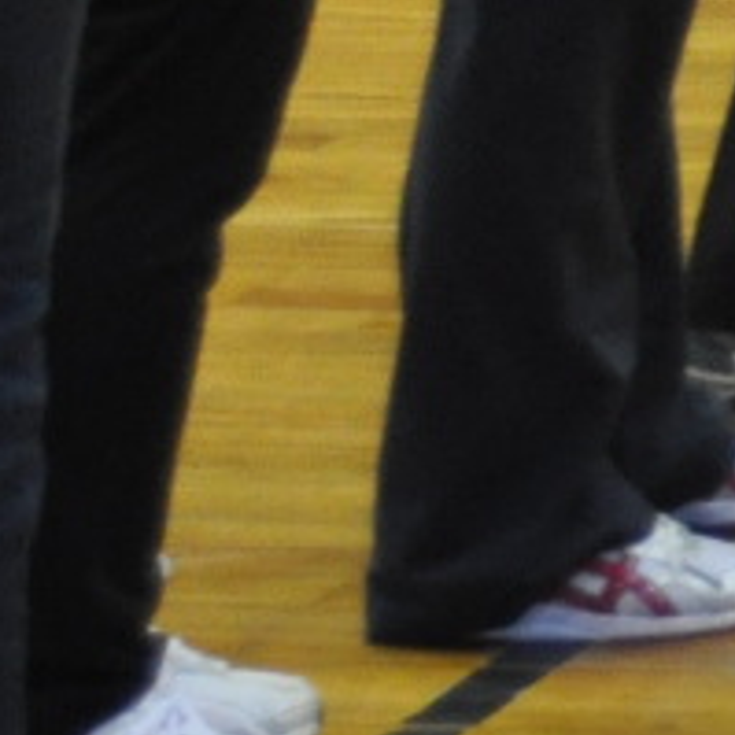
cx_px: 3224
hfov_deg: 4.4
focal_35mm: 356
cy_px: -1156
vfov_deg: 4.8
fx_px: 8552
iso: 800
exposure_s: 1/45
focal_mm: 26
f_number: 4.2
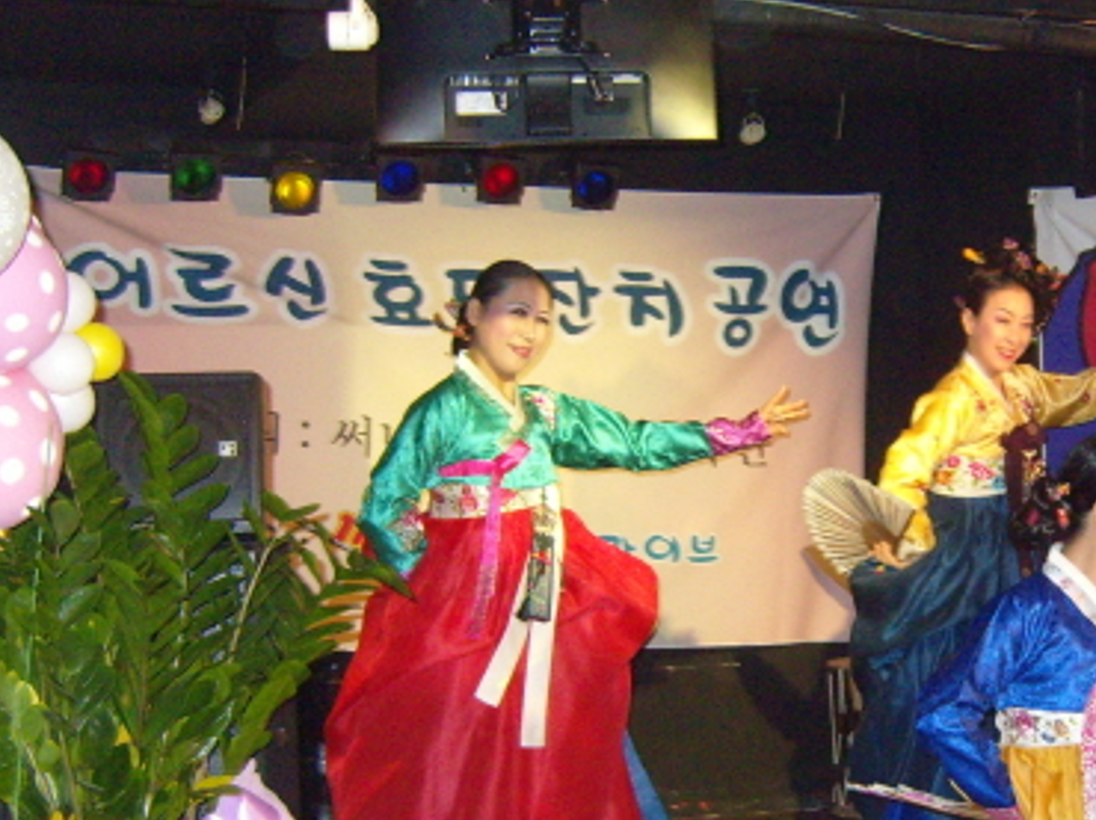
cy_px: 586
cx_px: 877
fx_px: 2373
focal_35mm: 75
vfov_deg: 19.5
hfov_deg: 25.6
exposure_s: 1/30
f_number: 2.8
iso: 400
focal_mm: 7.4
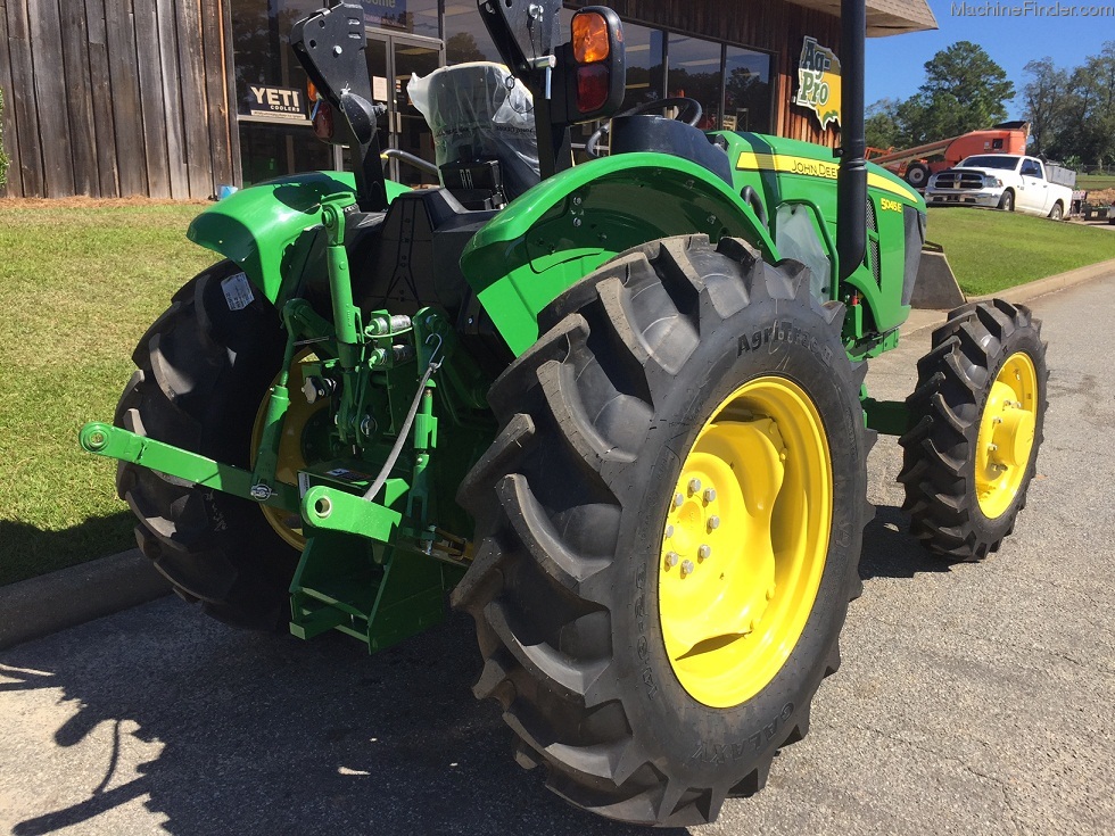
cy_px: 418
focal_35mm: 29
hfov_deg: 61.7
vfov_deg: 48.2
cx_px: 558
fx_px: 934
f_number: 2.2
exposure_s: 1/1464
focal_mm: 4.15
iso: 32
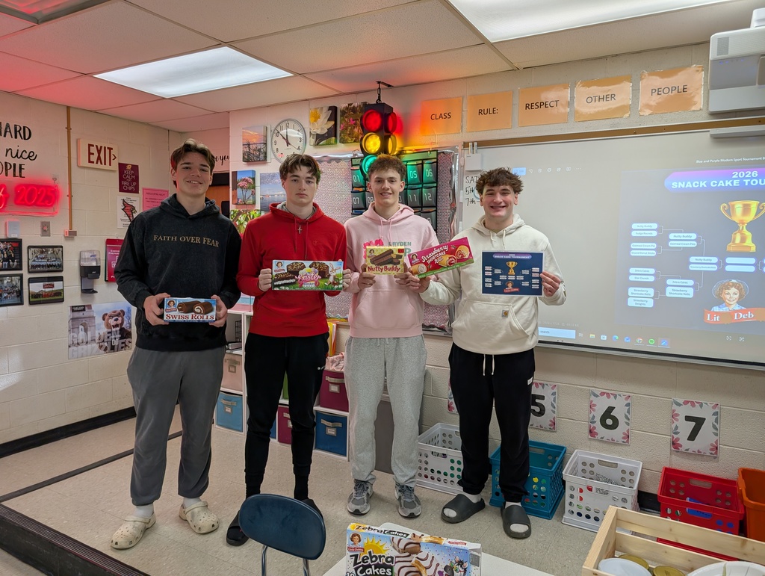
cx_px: 382
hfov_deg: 71.5
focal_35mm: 24
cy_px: 288
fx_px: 531
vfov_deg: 56.9
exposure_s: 1/285
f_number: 1.68
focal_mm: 6.9
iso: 18
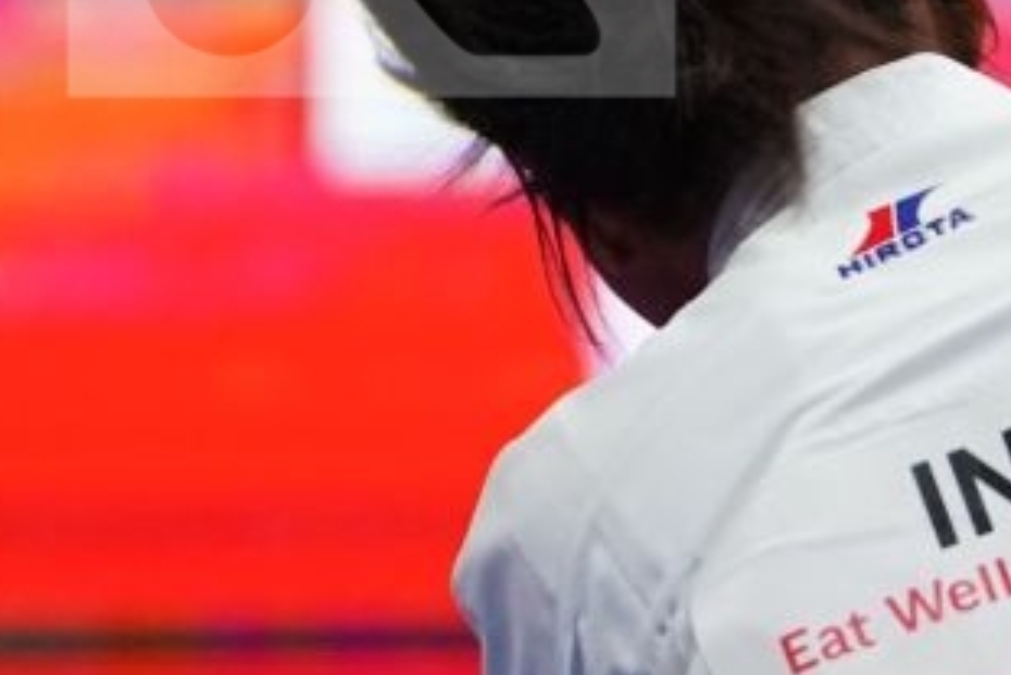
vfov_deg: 1.2
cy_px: -199
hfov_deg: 1.8
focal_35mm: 1161
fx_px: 32618
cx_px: 1477
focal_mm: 200
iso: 3200
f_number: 2.8
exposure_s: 1/1000
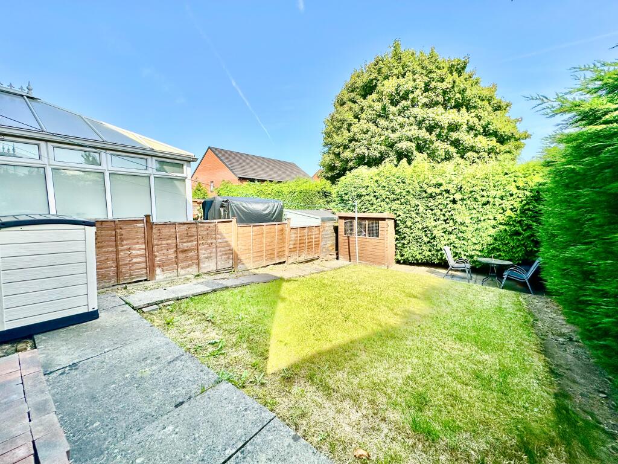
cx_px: 309
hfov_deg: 102.1
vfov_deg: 85.7
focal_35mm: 14
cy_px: 232
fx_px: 250
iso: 40
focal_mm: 2.22
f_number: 2.2
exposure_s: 1/875
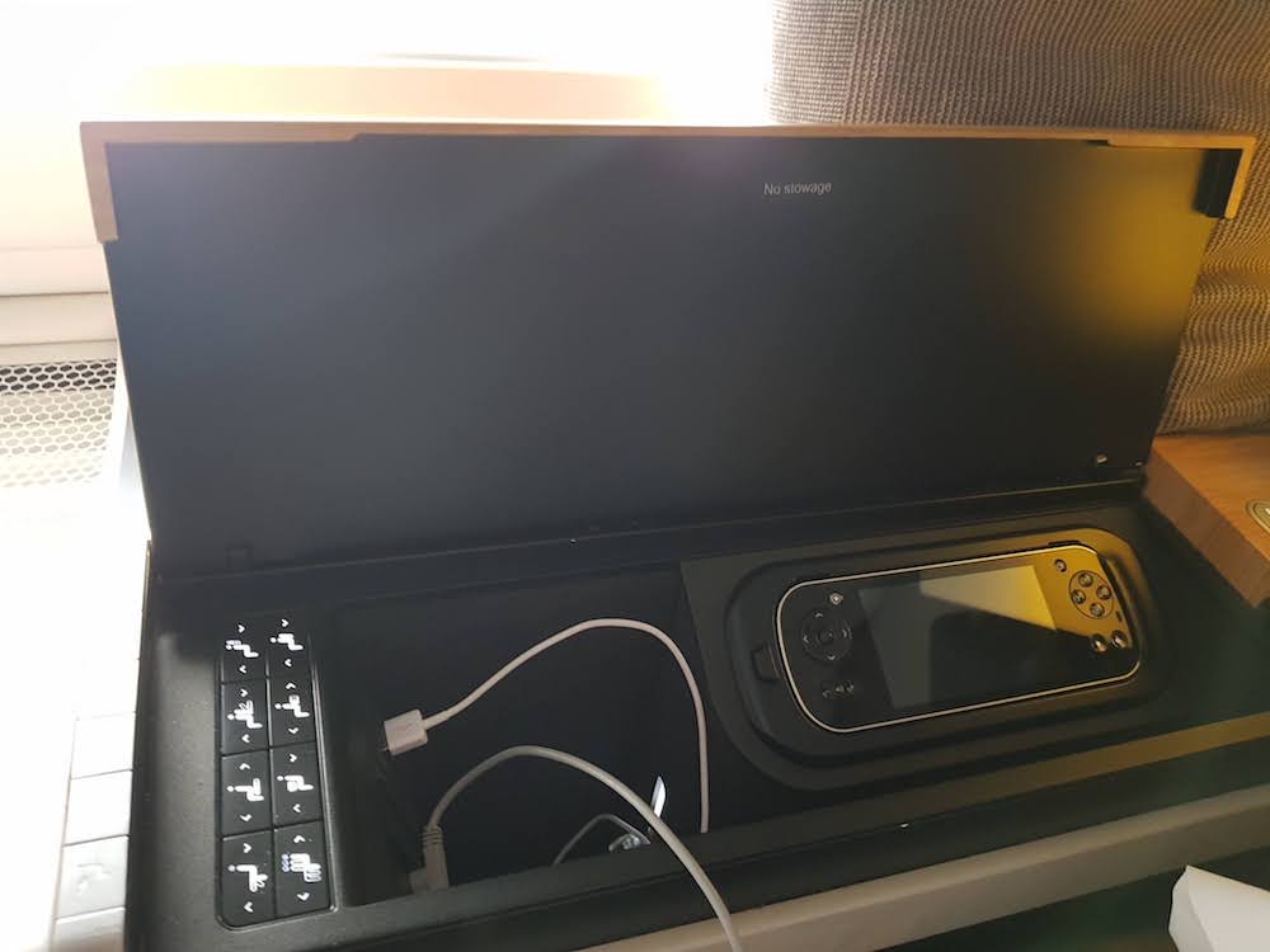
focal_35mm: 26
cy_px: 476
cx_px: 635
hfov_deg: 67.3
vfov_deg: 53.1
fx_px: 954
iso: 200
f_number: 1.7
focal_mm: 4.2
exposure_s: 1/20
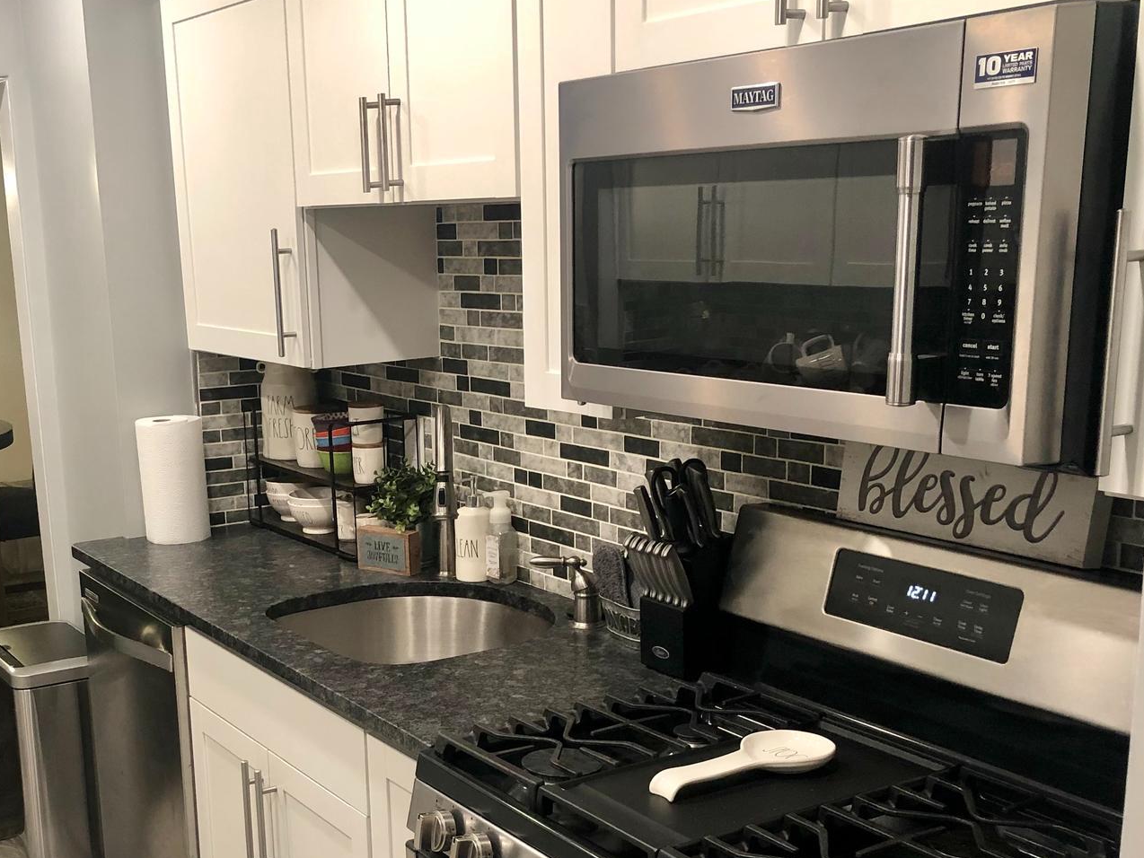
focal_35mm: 45
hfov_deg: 41.4
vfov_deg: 31.6
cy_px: 640
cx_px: 367
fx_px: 1487
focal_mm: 4
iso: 40
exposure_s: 1/15
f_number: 1.8
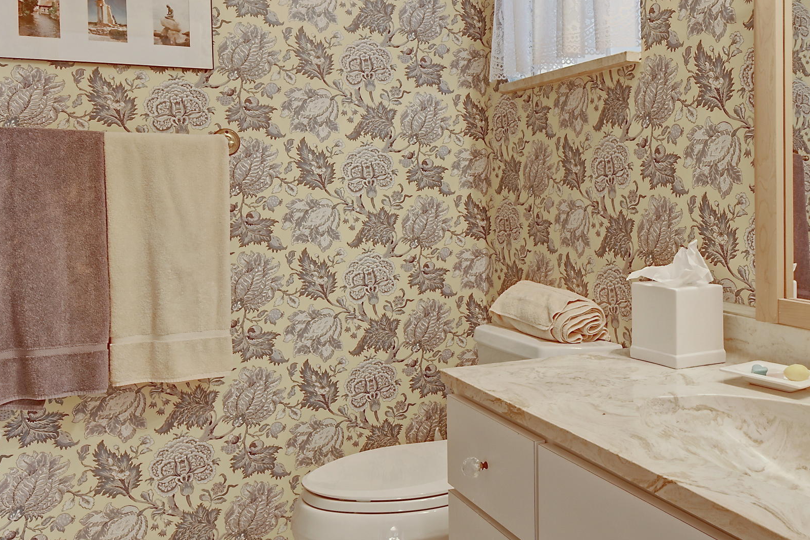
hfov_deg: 55.3
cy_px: 162
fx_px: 765
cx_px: 498
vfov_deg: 38.3
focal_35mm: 34
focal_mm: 12
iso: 100
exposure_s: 1.3
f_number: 11
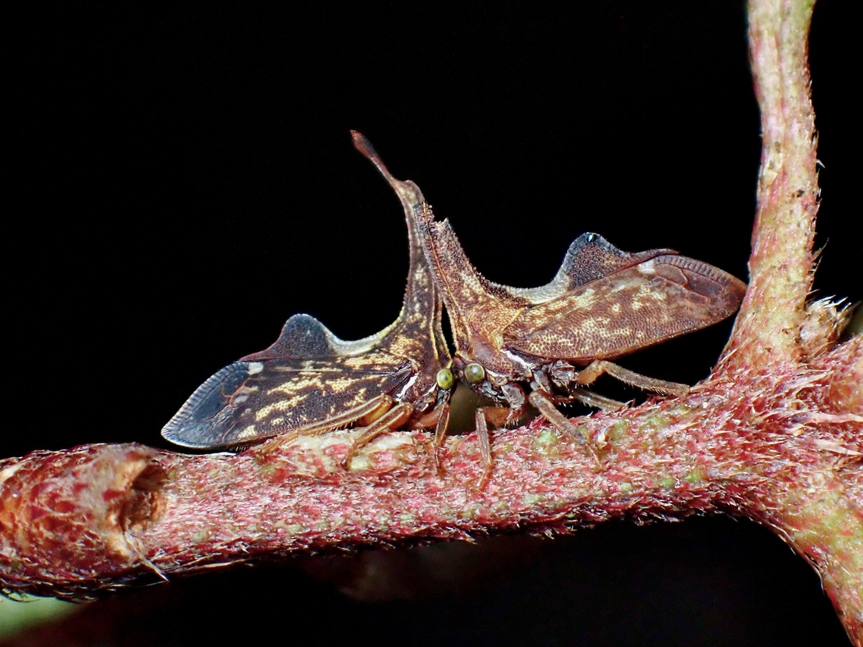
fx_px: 2493
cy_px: 324
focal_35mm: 100
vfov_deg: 14.8
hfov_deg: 19.6
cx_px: 432
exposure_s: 1/100
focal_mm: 18
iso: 800
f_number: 14
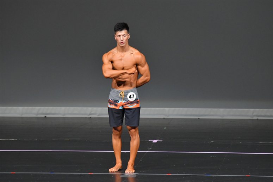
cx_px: 136
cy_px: 91
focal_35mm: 315
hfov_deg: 6.5
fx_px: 2388
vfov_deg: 4.4
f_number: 5.6
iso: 4000
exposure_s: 1/400
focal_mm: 210
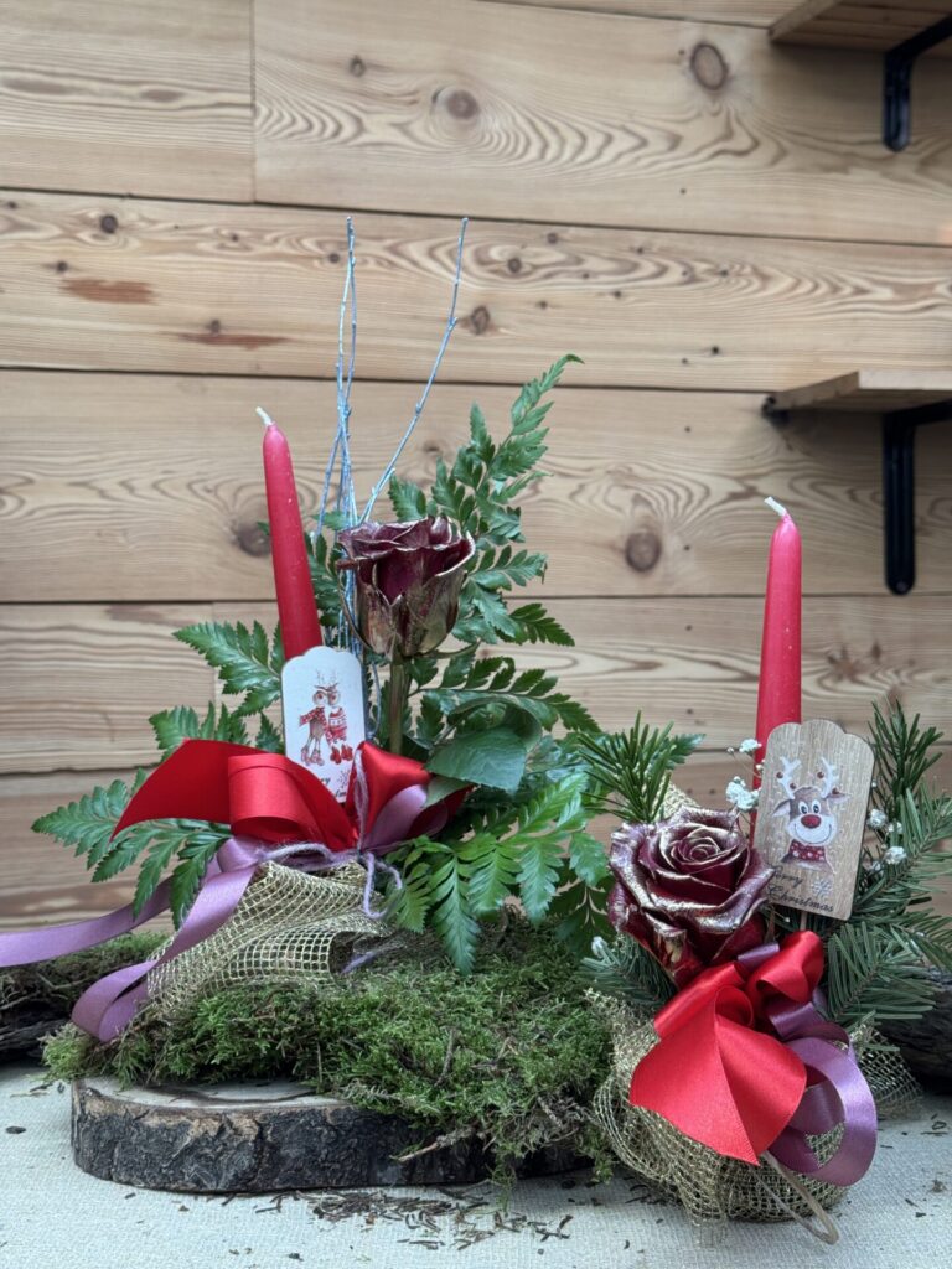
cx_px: 476
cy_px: 634
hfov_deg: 30.3
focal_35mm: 48
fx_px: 1760
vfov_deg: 39.7
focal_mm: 6.76
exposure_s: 1/100
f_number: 1.78
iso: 64
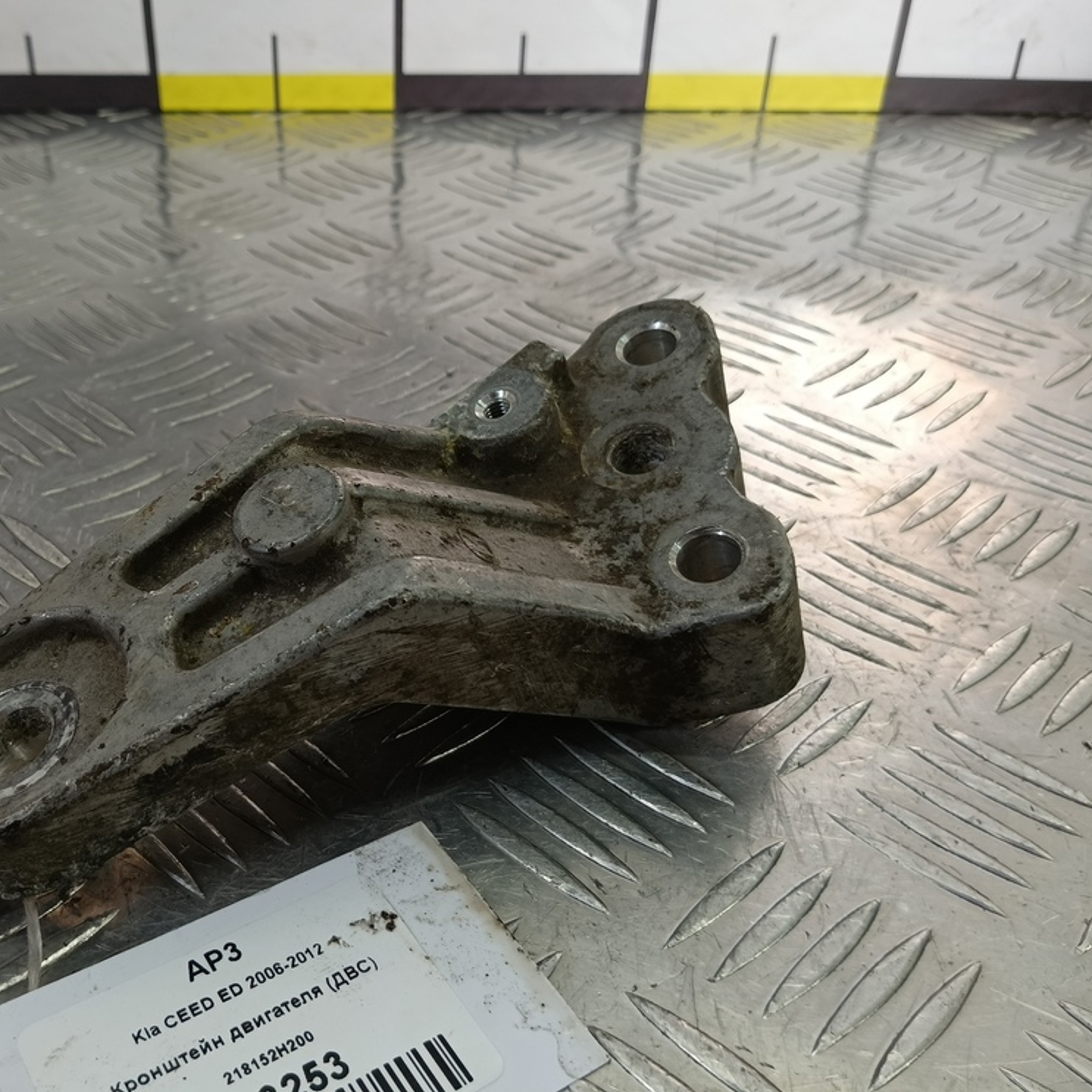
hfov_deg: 56.2
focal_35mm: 28
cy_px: 553
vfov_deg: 57.3
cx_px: 376
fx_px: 999
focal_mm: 4.11
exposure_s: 1/100
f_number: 1.6
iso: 110
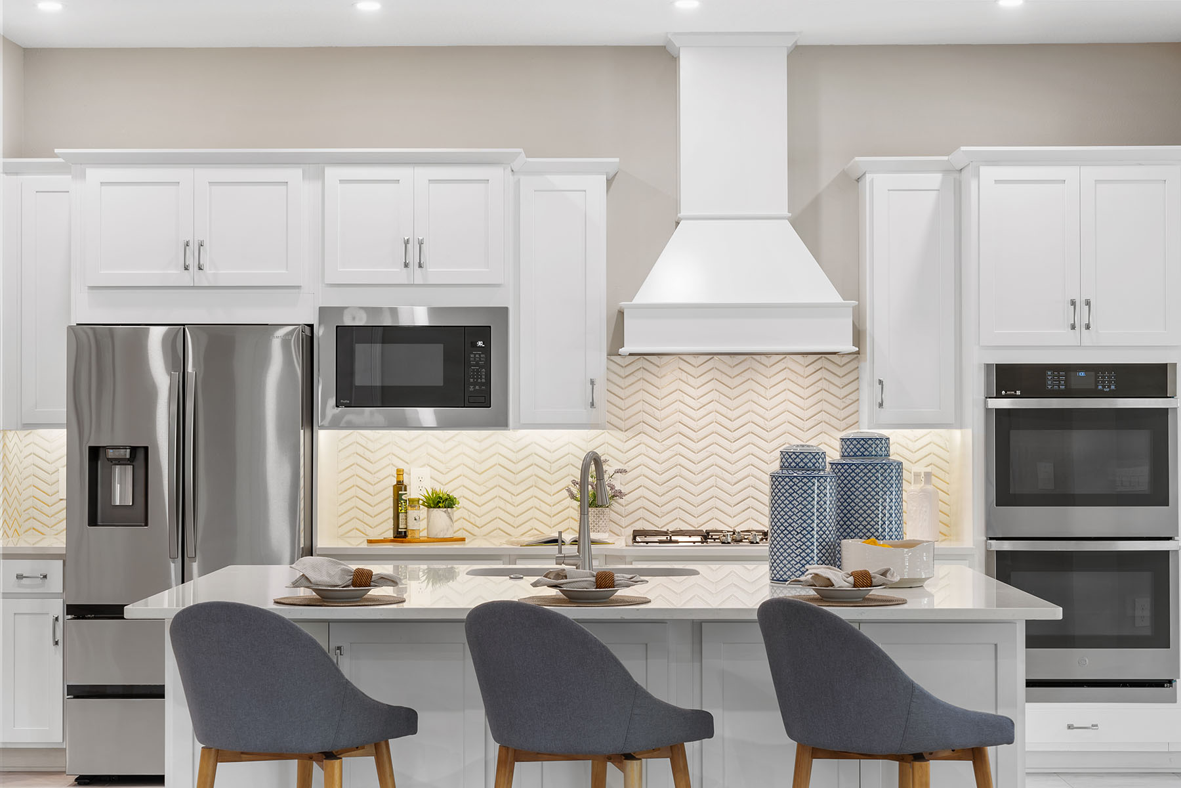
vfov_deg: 21.2
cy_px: 394
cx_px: 590
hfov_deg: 31.4
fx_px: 2099
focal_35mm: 64
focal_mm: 64
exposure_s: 6
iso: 40
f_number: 9
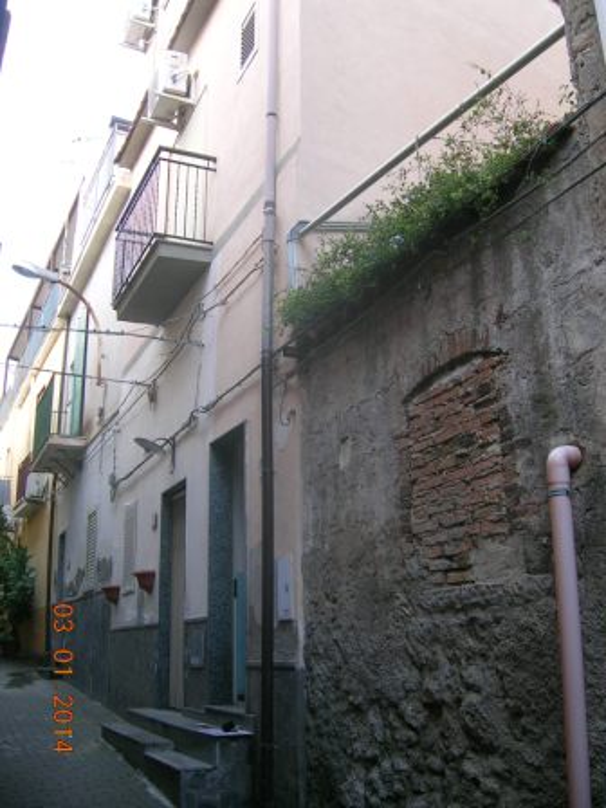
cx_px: 303
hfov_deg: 40.7
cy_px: 404
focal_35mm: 35
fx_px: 817
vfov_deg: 52.6
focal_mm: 5.4
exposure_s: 1/40.2
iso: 50
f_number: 2.8
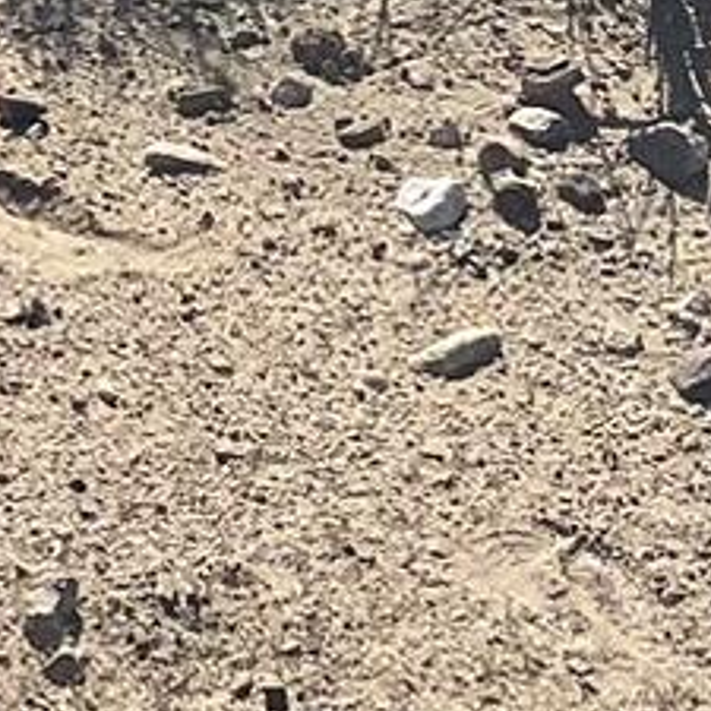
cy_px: -1542
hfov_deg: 7.8
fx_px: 4857
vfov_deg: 7.3
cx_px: -992
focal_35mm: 209
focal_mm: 4.2
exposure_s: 1/7813
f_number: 1.6
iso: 32
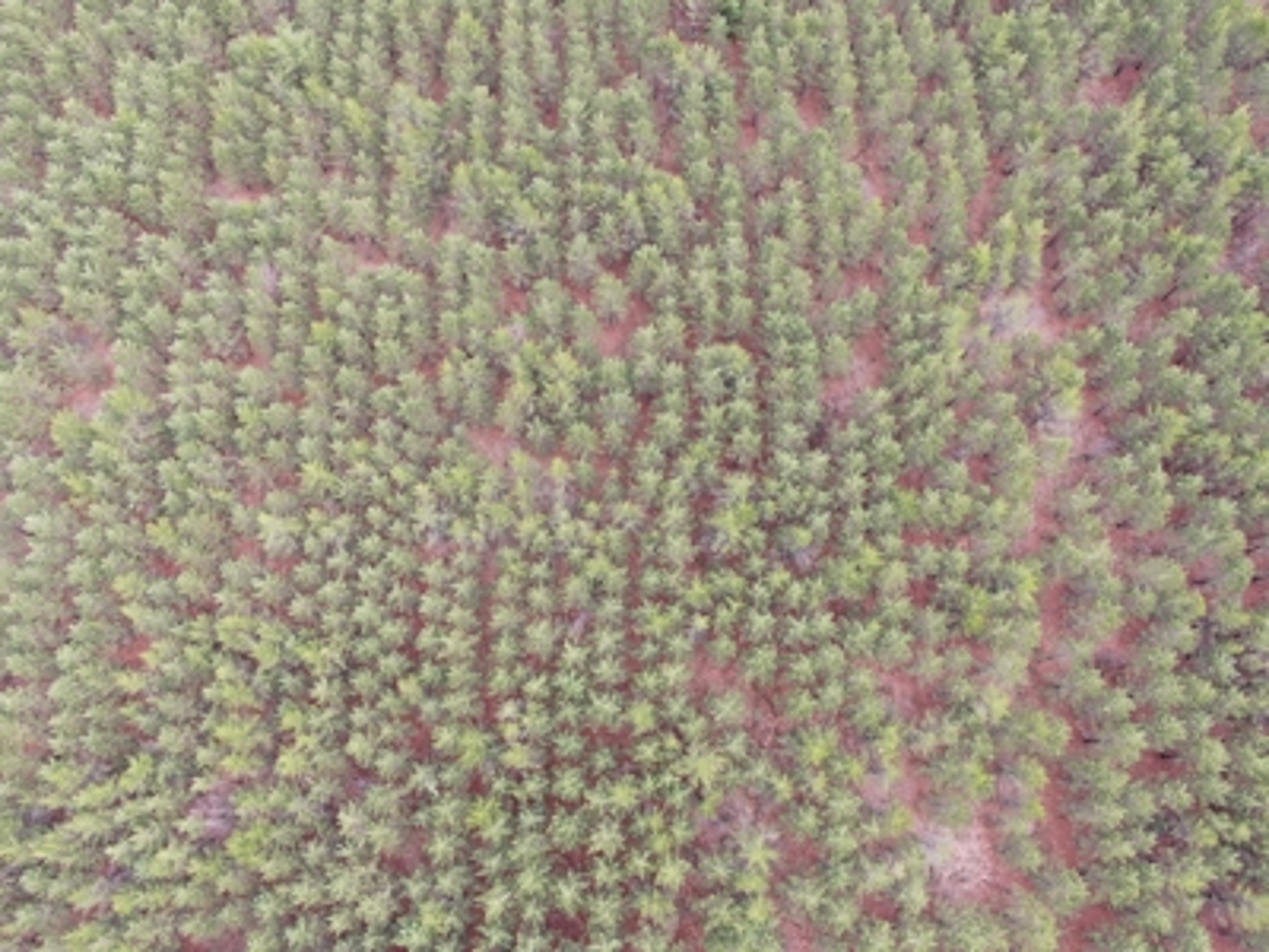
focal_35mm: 24
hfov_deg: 71.6
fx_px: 880
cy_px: 476
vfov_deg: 56.8
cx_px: 634
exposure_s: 1/200
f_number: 2.8
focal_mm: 4.39
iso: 100
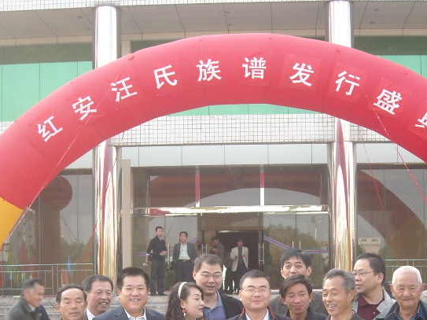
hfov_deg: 29.2
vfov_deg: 21.6
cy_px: 300
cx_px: 284
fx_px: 814
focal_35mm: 66
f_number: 2.8
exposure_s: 1/135
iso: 64
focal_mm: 5.7
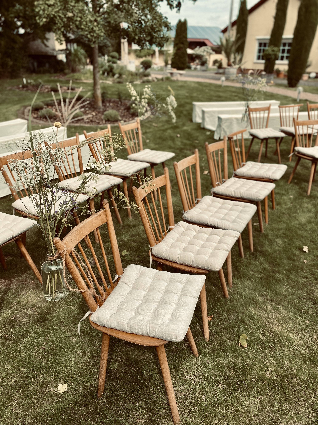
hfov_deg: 53.1
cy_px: 212
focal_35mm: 26
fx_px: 318
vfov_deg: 67.3
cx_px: 159
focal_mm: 4.25
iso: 32
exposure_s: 1/2183
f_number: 1.8
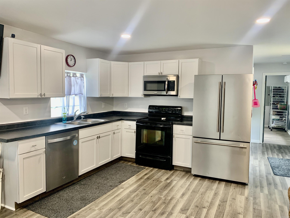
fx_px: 218
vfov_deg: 53.1
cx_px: 145
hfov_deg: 67.3
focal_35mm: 26
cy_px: 109
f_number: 1.8
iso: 125
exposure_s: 1/60
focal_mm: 4.25
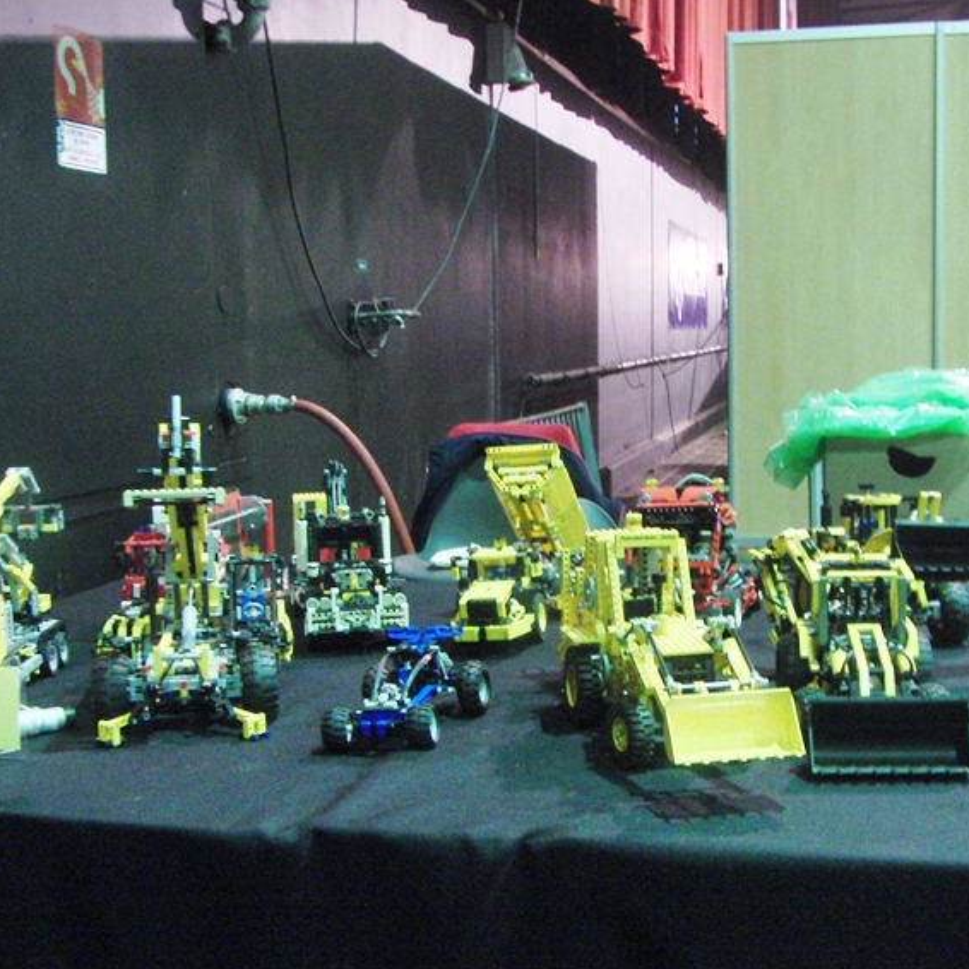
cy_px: 562
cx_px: 515
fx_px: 1520
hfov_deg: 35.3
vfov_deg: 35.3
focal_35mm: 48
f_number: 2.8
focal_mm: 5.3
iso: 400
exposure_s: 1/5
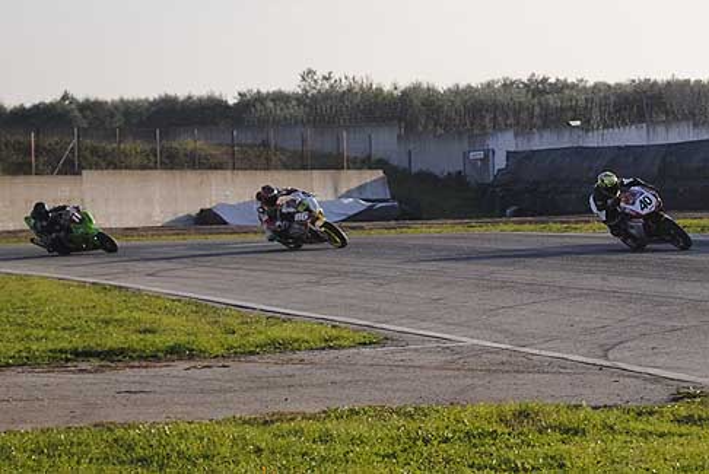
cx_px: 354
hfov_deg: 24.6
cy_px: 237
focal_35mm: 82
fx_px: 1626
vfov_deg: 16.6
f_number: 5.6
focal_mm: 55
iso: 200
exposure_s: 1/800
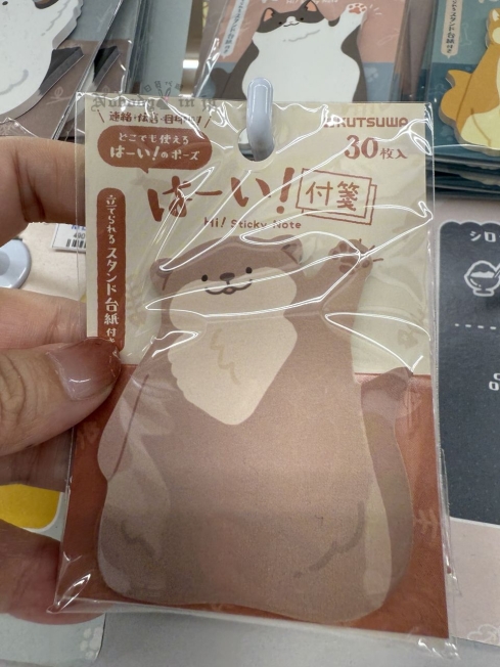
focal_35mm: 24
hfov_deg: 56.8
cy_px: 334
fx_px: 462
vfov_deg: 71.6
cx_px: 250
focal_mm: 2.22
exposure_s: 1/100
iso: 40
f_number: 2.2
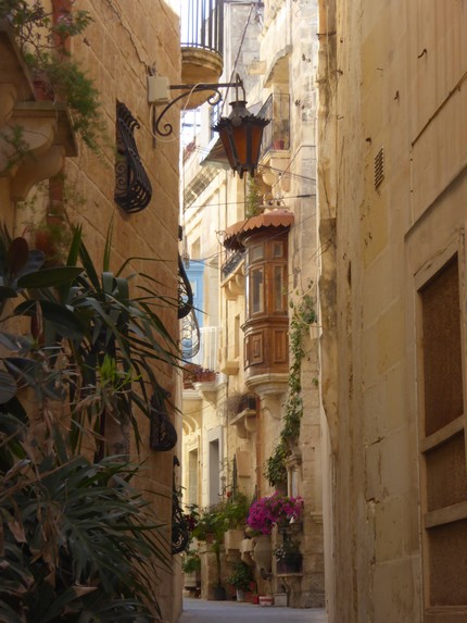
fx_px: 1906
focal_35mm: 106
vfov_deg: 18.5
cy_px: 312
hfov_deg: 14.0
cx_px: 234
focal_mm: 19
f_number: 8
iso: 250
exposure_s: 1/60
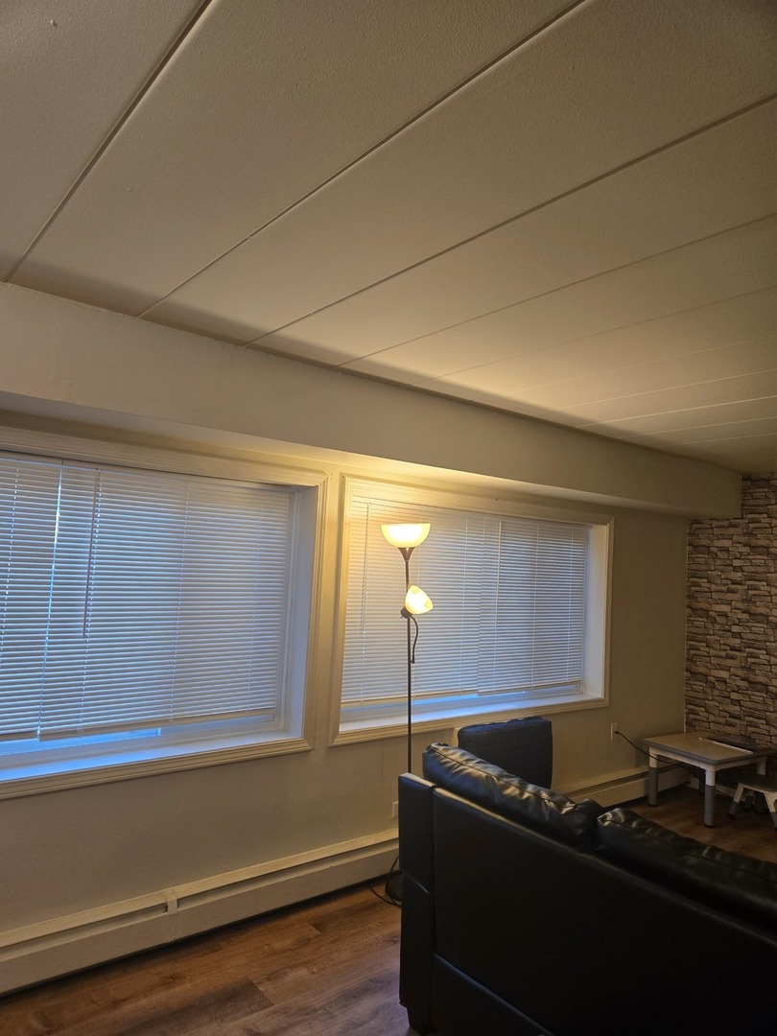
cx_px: 388
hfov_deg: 58.9
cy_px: 518
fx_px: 688
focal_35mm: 23
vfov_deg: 73.9
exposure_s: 1/120
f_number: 1.8
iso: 100
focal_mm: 5.4
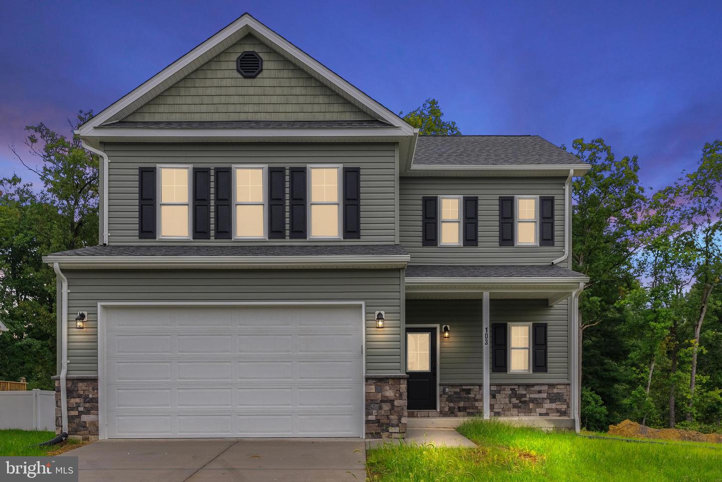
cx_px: 361
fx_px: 582
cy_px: 241
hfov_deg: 63.6
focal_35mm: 29
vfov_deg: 45.0
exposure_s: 1/640
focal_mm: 29
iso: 640
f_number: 8
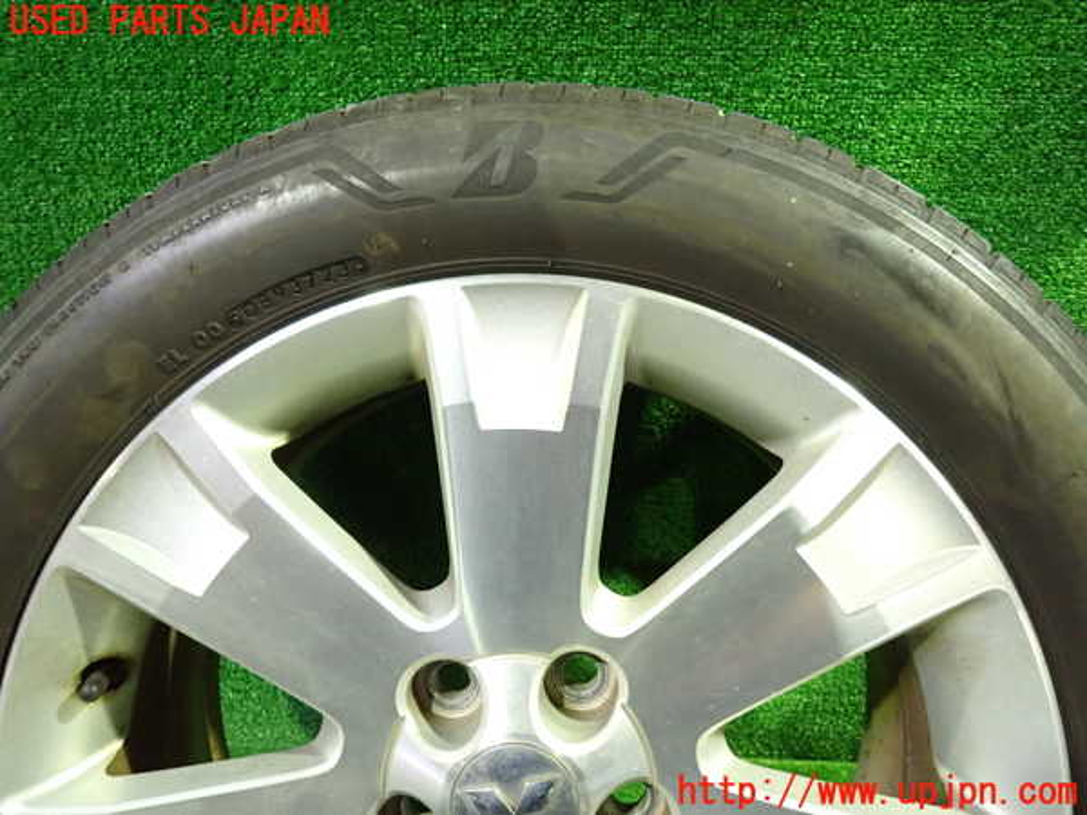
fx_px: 785
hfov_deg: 69.4
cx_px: 544
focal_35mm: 25
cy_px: 408
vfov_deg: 54.9
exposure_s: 1/30
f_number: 2
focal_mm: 4.5
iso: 800
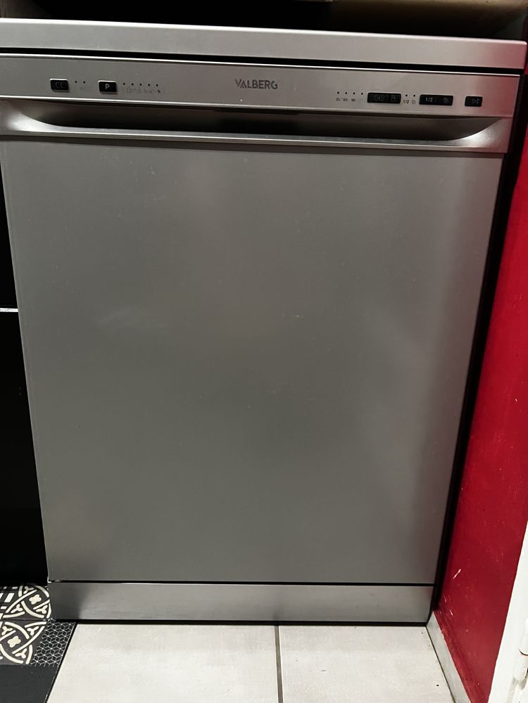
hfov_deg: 53.1
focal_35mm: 26
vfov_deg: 67.3
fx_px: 529
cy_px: 352
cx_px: 264
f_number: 1.5
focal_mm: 5.7
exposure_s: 1/33
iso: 500
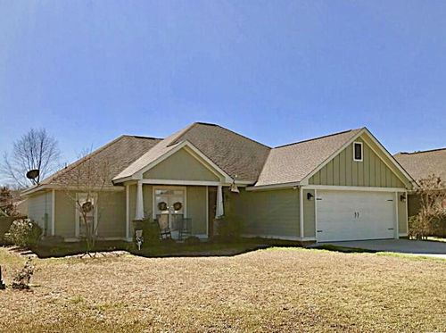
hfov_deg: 63.5
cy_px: 166
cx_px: 223
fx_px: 360
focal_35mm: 28
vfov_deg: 49.6
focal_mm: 3.99
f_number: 1.8
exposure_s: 1/3195
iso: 20
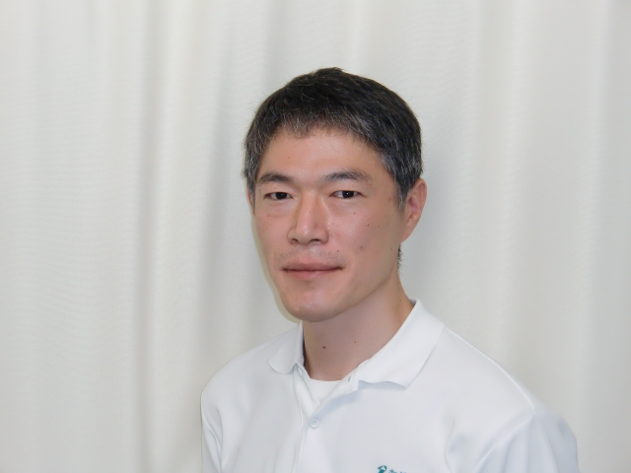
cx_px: 316
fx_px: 1385
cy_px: 236
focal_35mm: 76
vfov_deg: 19.4
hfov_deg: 25.7
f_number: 4.6
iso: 320
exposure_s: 1/80
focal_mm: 13.6
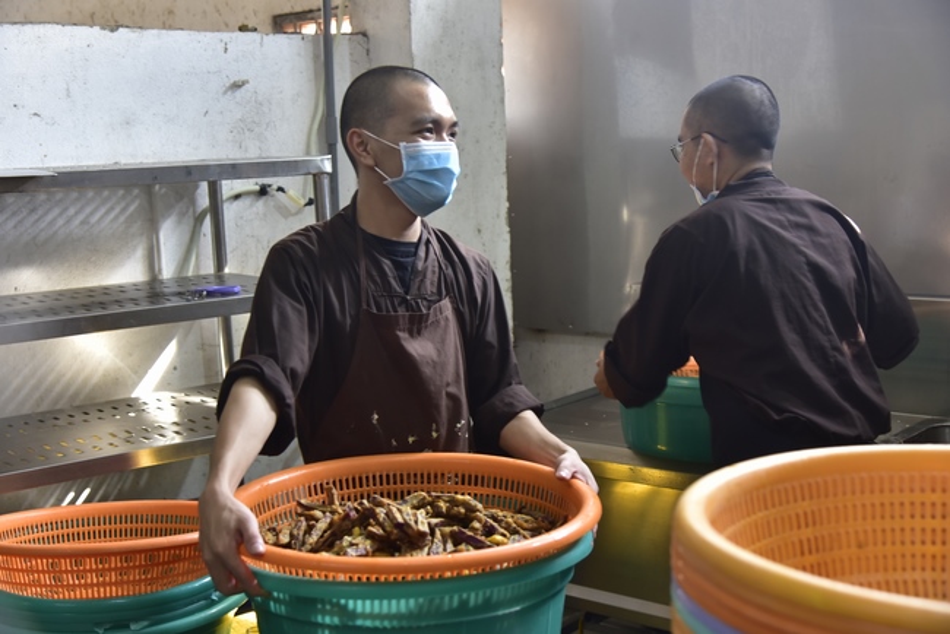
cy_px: 317
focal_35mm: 48
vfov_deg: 28.1
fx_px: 1267
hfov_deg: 41.1
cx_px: 475
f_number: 4.5
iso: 640
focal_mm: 48
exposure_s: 1/50
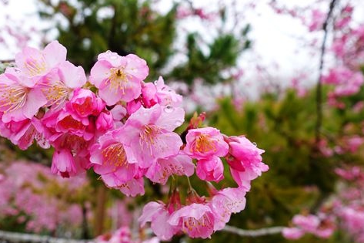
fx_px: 334
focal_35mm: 33
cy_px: 124
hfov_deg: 57.1
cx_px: 161
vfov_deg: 39.9
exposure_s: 1/400
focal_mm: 8.8
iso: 125
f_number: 4
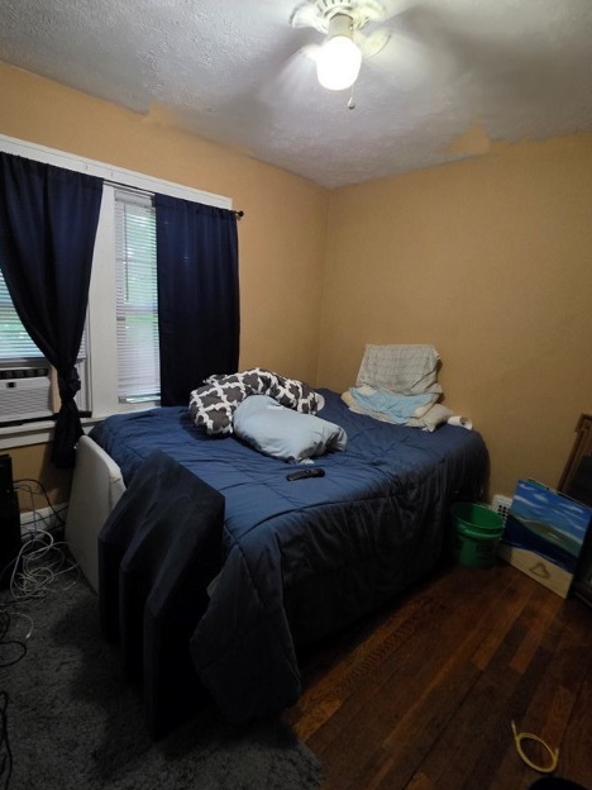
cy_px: 379
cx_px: 280
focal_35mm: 16
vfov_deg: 94.4
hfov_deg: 78.0
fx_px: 365
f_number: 1.9
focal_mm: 2.2
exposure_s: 1/40
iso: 800
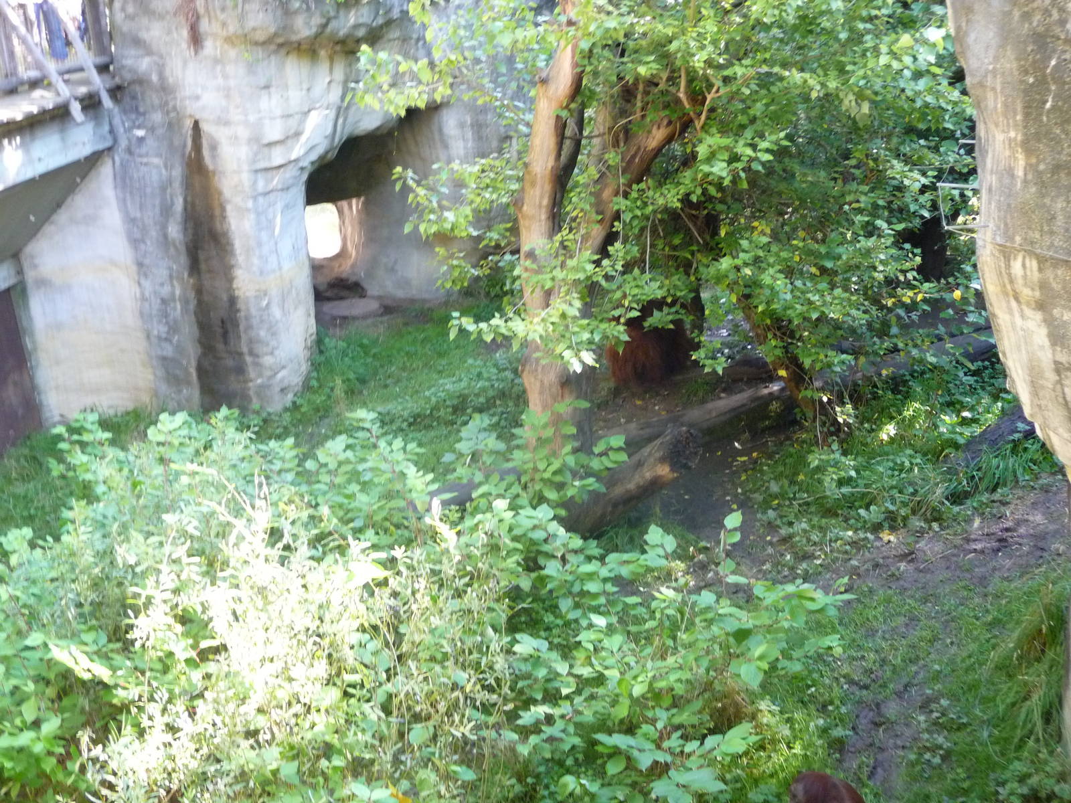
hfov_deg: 46.8
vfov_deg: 36.0
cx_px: 536
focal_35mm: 40
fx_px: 1238
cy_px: 402
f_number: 3.9
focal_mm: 6.7
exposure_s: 1/40
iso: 400
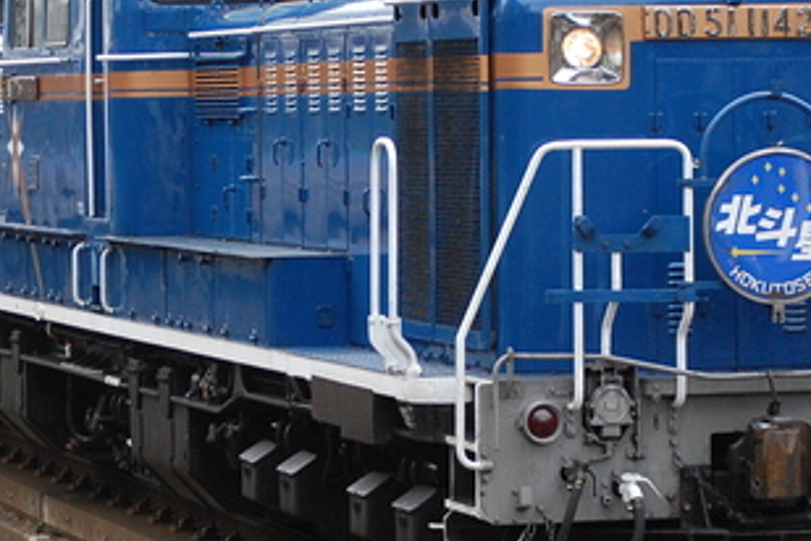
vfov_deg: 7.0
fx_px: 4419
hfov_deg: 10.5
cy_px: 190
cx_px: 255
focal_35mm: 196
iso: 720
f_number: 4
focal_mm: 55
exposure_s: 1/500
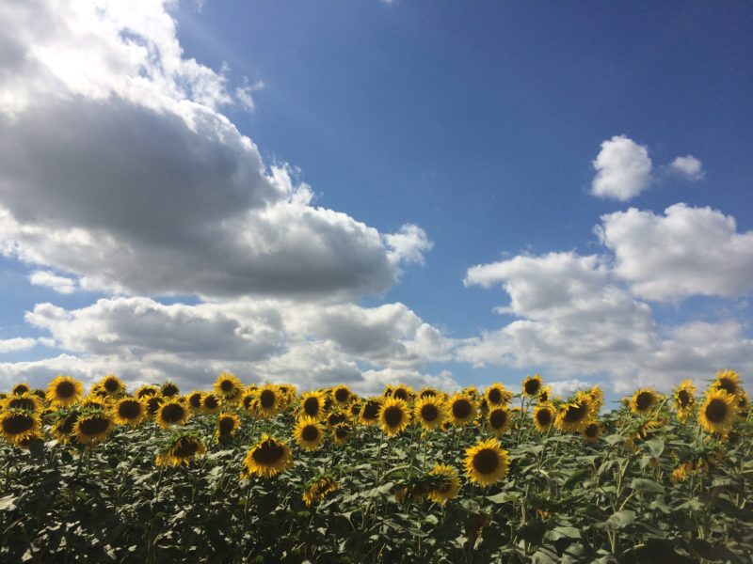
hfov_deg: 61.7
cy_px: 282
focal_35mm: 29
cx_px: 376
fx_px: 631
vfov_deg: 48.2
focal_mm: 4.15
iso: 40
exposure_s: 1/6849
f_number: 2.2
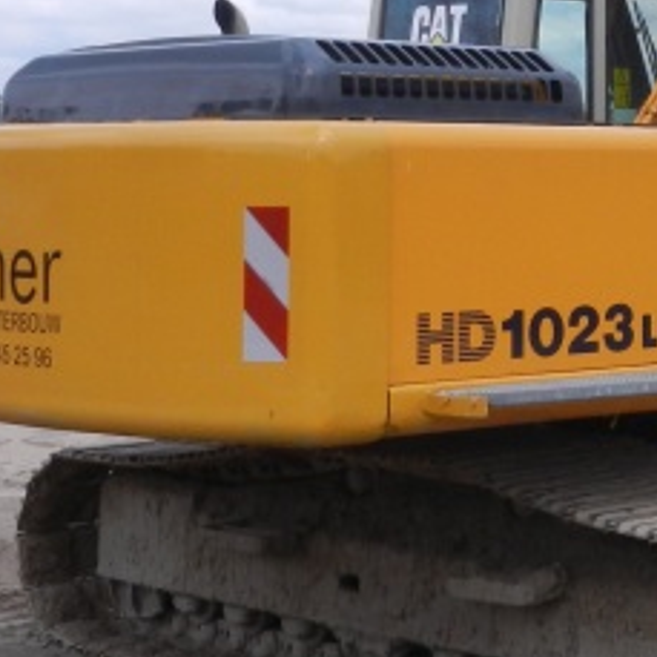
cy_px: 115
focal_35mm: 102
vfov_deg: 16.9
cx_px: 843
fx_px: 2190
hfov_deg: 16.2
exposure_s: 1/1000
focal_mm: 5.9
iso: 160
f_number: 3.8
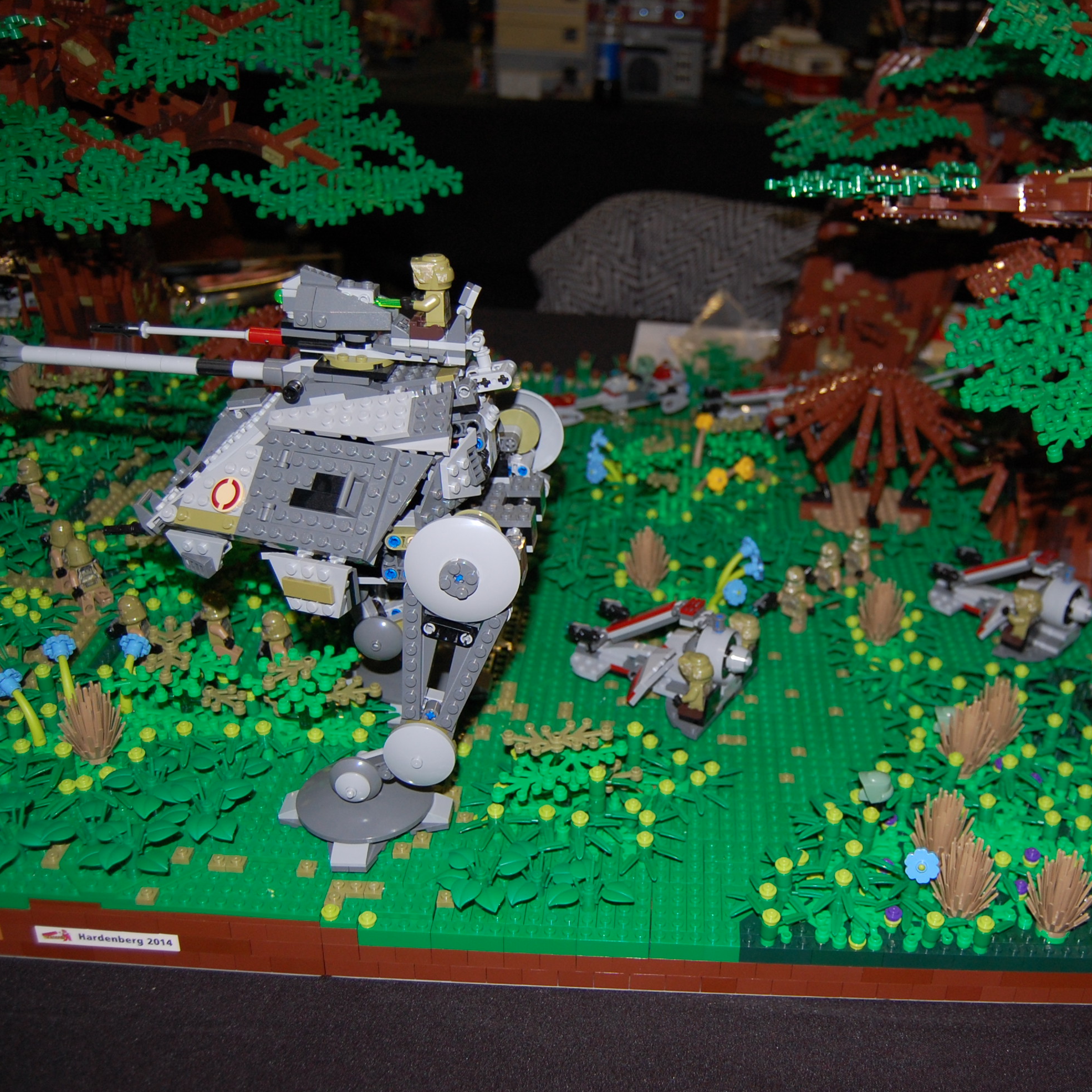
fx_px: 1249
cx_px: 706
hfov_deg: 46.6
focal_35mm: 35
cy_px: 552
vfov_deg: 47.2
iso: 400
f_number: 3.5
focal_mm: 18
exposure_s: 1/60
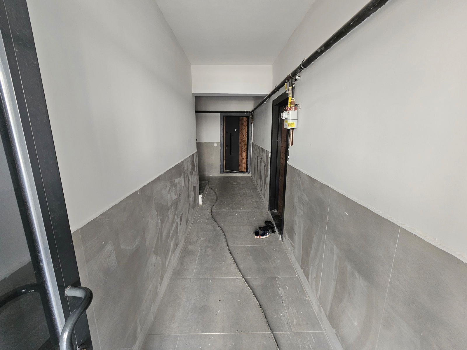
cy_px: 175
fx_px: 175
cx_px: 234
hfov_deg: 106.2
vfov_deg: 89.9
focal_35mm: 13
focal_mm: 2.2
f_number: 2.2
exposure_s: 1/70.9
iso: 250
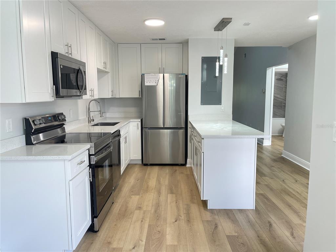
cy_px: 126
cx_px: 168
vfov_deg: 54.9
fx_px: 243
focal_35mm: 25
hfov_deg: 69.4
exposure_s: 1/120
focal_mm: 5.1
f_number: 1.6
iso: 125
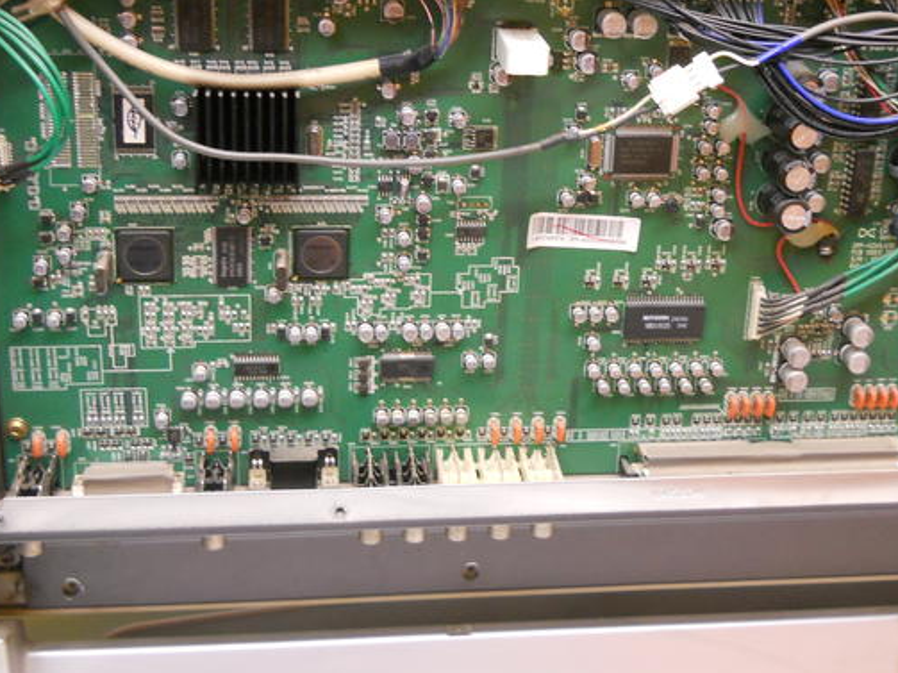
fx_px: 1375
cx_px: 498
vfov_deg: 27.5
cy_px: 276
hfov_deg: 36.1
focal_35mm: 53
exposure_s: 1/30
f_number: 3.1
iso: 320
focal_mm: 6.72
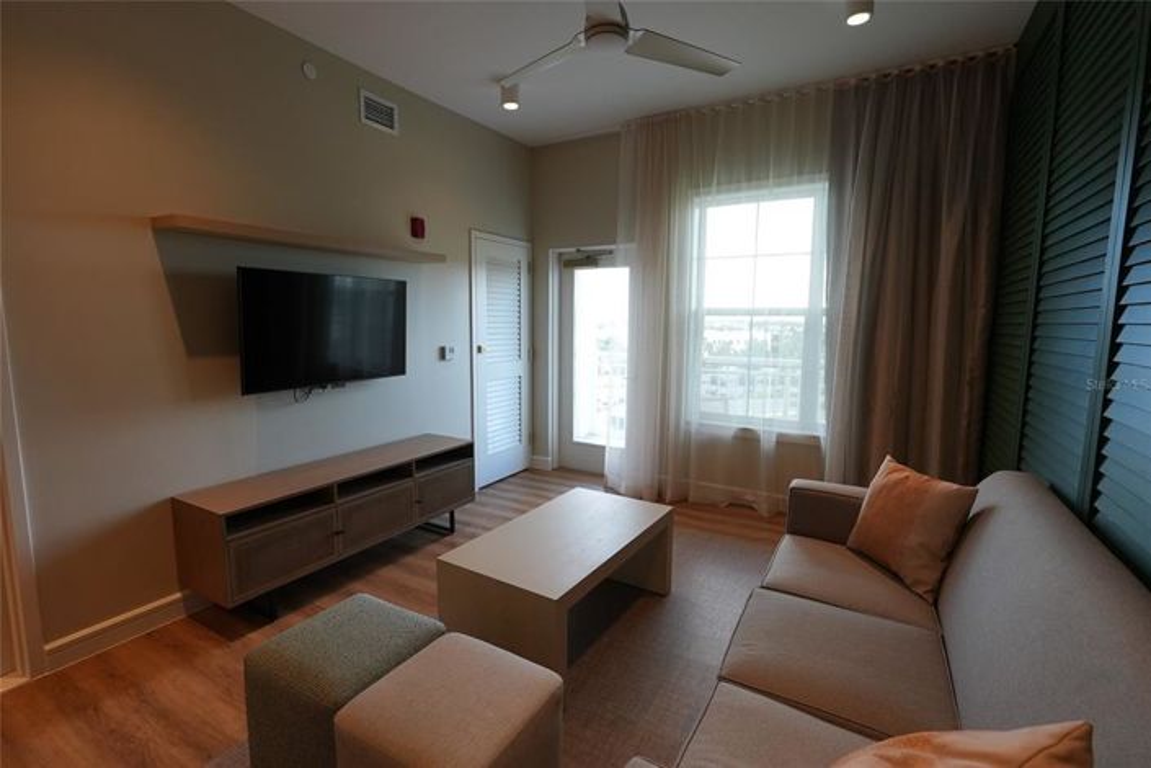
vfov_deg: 73.7
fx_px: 512
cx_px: 576
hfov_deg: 96.7
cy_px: 384
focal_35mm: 16
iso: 640
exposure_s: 1/160
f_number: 4
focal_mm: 11
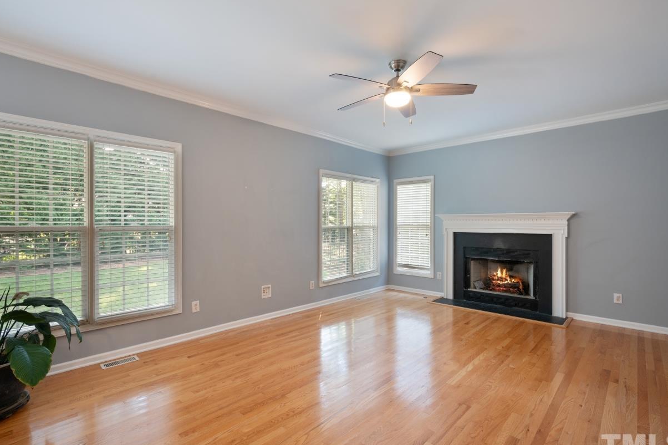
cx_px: 338
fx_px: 315
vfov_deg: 70.4
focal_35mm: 17
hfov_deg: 93.3
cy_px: 225
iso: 400
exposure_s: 1/2.5
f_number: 10
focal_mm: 16
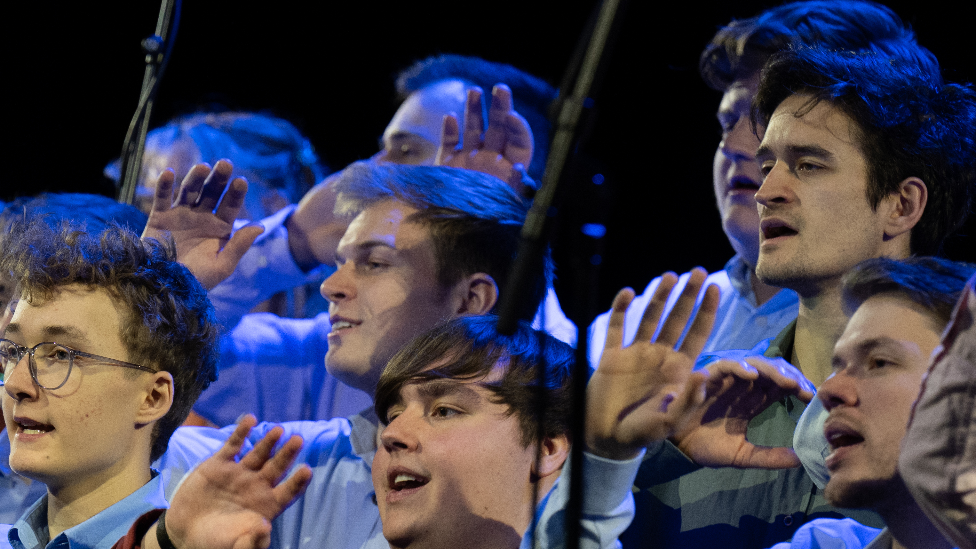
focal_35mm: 567
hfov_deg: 3.8
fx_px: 14673
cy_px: 511
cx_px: 80
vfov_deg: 2.1
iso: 1000
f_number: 4
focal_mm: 200
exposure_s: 1/160
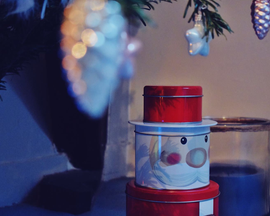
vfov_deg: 21.3
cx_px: 148
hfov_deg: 26.4
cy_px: 107
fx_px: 575
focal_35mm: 72
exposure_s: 1/50
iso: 6400
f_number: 5
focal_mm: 42
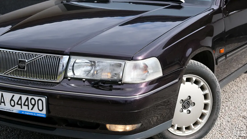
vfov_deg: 16.5
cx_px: 124
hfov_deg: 29.0
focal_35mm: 73
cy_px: 74
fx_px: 478
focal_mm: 46.3
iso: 320
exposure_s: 1/600
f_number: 5.6
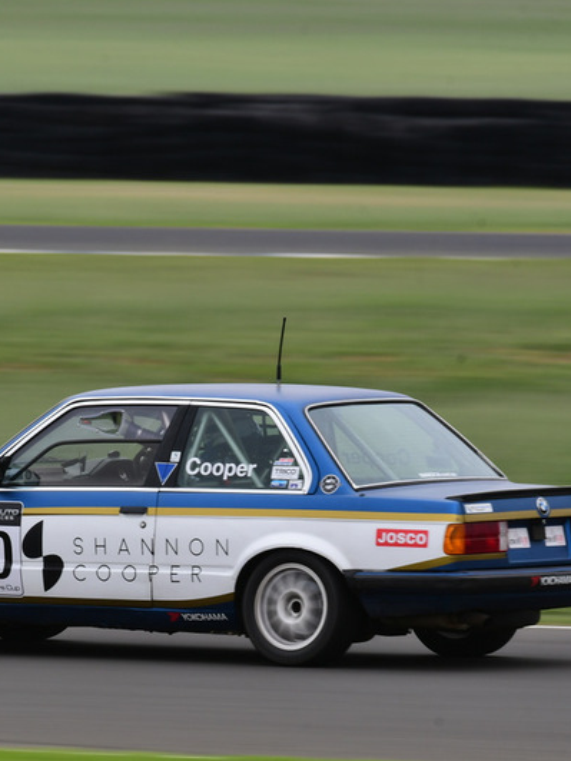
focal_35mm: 1085
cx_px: 165
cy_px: 380
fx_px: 23863
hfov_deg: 1.4
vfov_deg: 1.8
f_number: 13
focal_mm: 500
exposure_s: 1/100
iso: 200
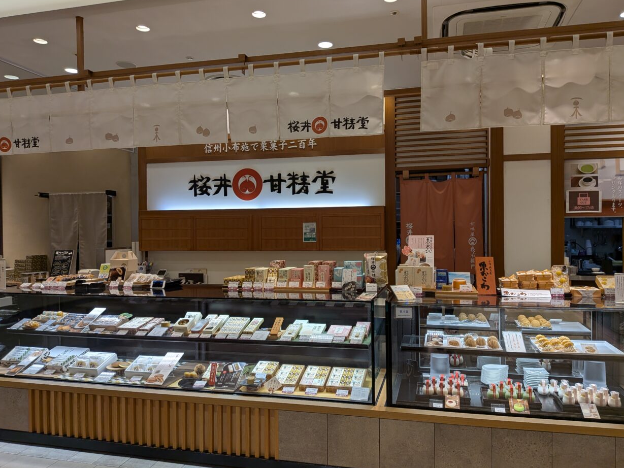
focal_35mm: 25
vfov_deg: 54.9
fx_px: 451
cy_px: 228
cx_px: 313
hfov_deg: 69.4
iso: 26
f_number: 1.7
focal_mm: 4.53
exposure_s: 1/152
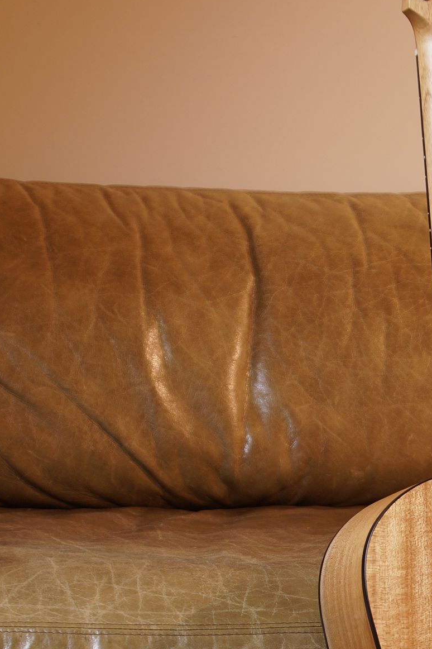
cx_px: 462
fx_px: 1909
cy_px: 543
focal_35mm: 106
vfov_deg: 19.0
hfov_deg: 12.7
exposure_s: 1/10
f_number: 5
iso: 100
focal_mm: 30
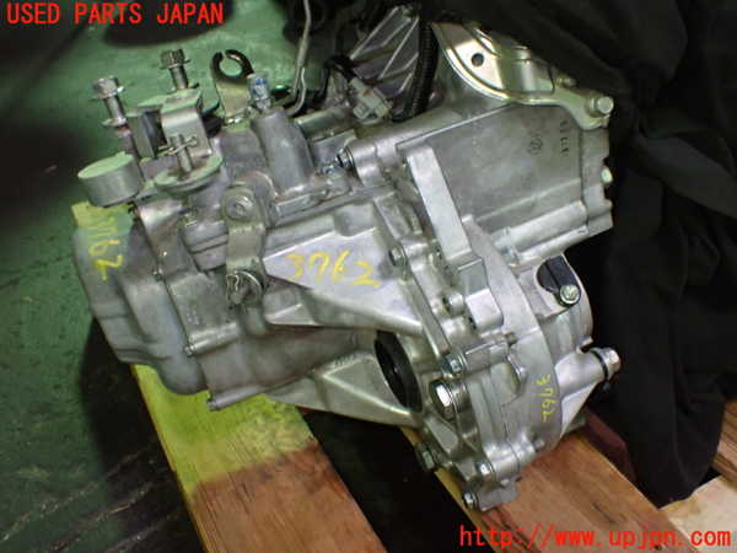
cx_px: 368
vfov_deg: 37.7
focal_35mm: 38
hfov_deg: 49.0
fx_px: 809
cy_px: 276
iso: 800
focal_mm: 6.83
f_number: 2.7
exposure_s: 1/40
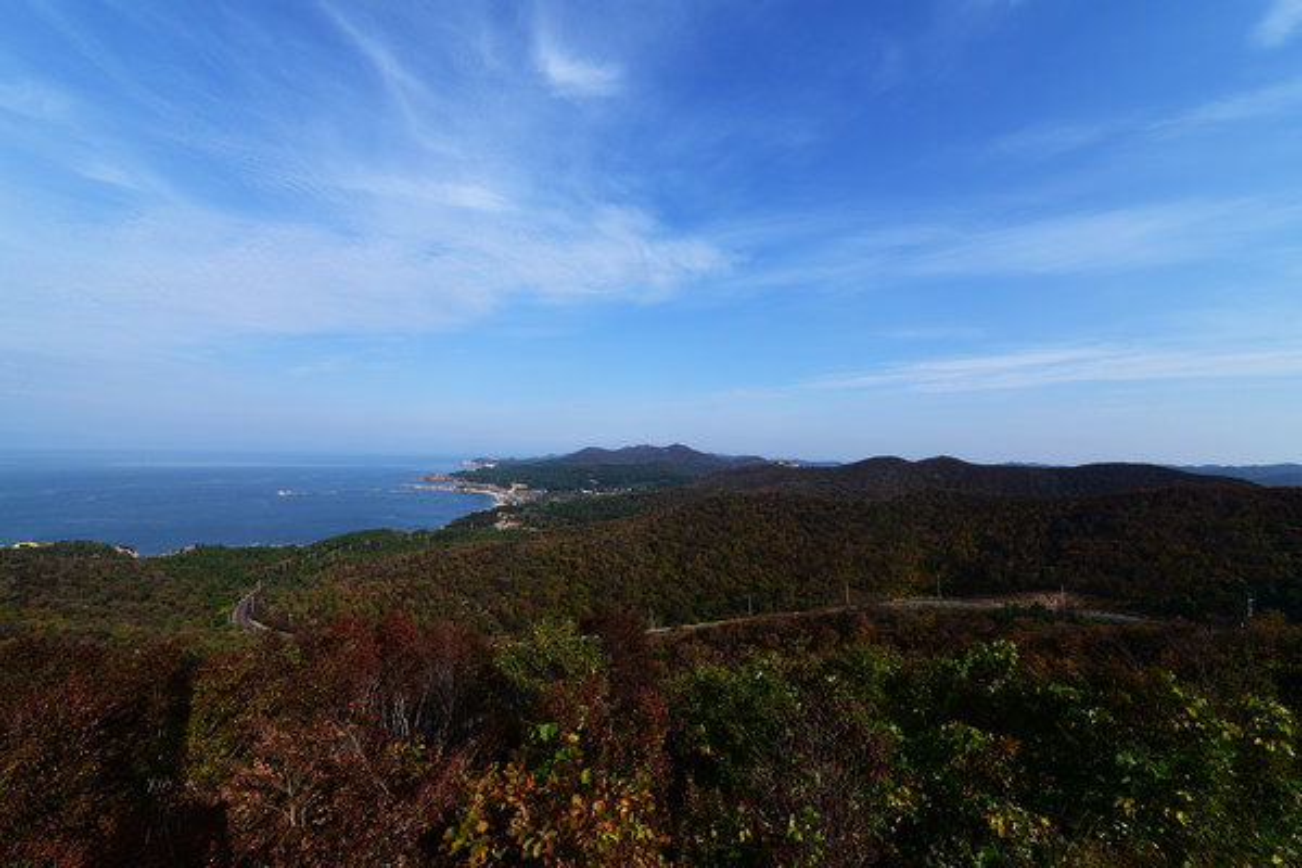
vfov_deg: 90.0
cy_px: 434
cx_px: 651
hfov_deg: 112.6
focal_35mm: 12
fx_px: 434
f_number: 13
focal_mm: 12
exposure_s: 1/160
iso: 100
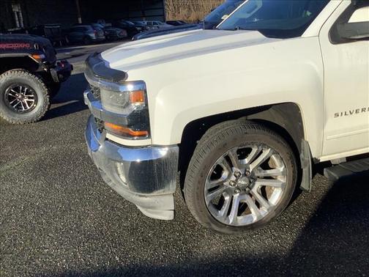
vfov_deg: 45.4
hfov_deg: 58.4
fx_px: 330
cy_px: 138
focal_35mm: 31
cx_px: 184
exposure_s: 1/1698
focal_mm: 3.3
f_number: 2.4
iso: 25
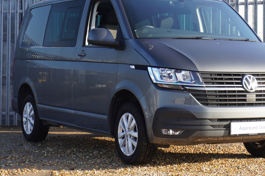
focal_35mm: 101
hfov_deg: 20.2
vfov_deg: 13.5
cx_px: 161
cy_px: 67
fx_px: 743
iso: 125
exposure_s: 1/90
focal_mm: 50
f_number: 5.6
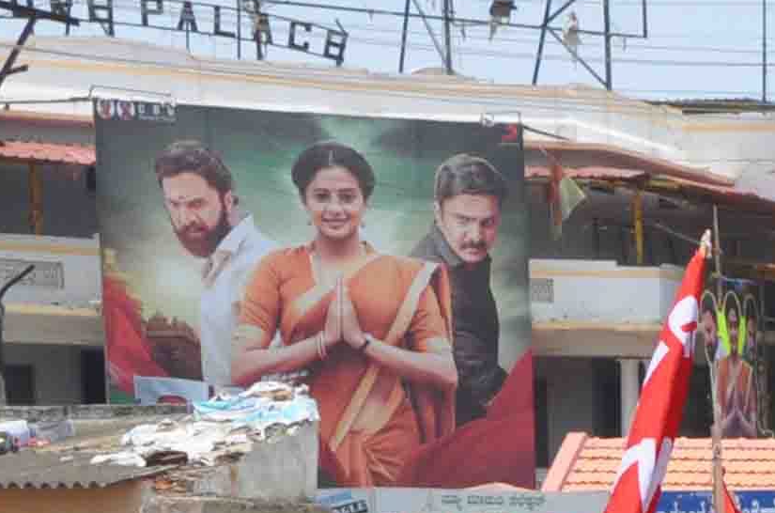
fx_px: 4317
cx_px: 1777
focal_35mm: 201
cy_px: 1022
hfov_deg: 9.3
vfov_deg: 6.6
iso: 500
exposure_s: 1/500
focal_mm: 26
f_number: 11
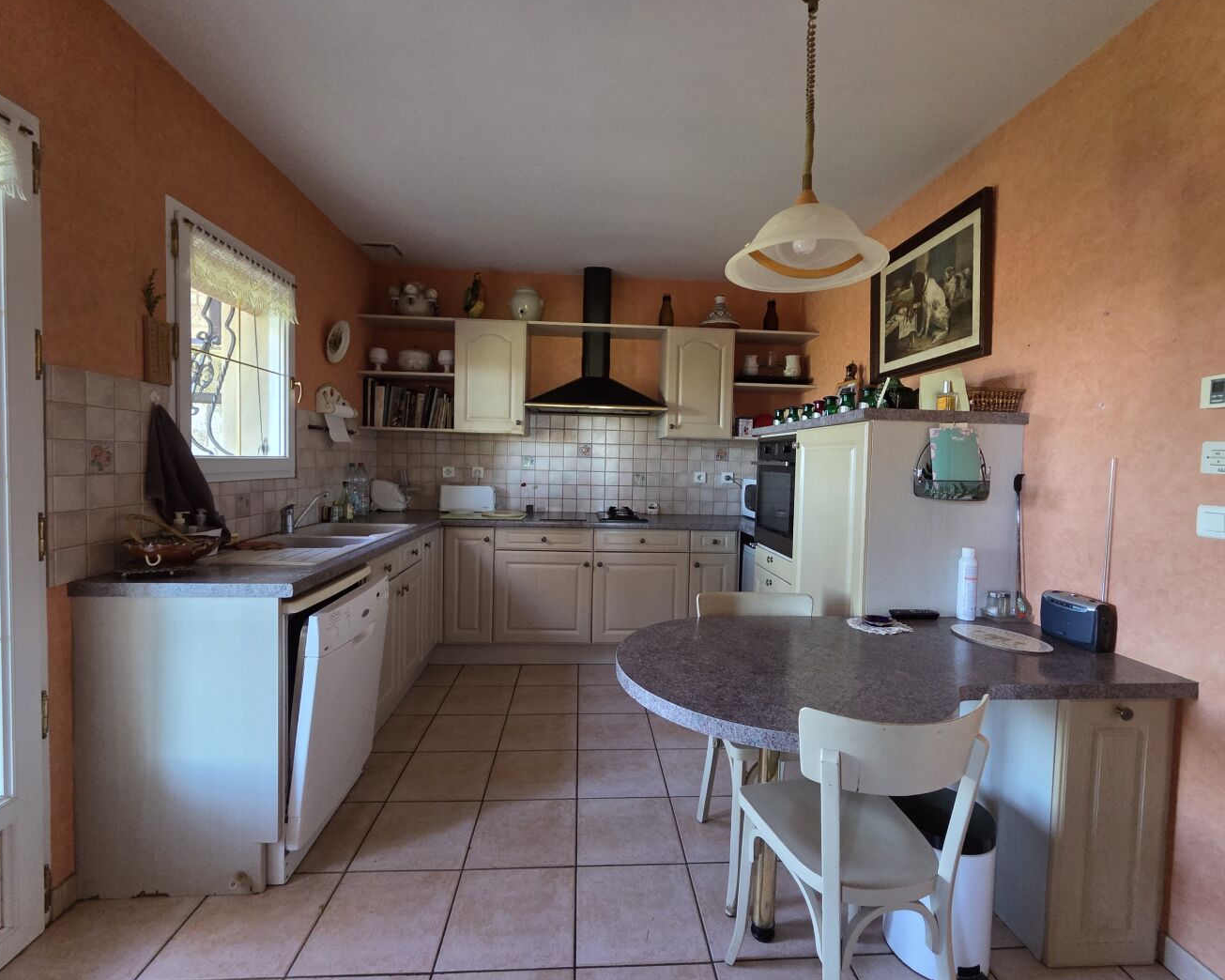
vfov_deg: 88.0
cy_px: 482
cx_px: 624
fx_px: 508
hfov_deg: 100.7
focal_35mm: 14
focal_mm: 2.2
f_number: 2.2
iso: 640
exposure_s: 1/50
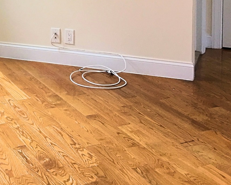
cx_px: 20
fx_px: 527
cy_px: -48
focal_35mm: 77
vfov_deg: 18.6
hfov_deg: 24.0
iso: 40
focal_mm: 4.15
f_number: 2.2
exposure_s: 1/30
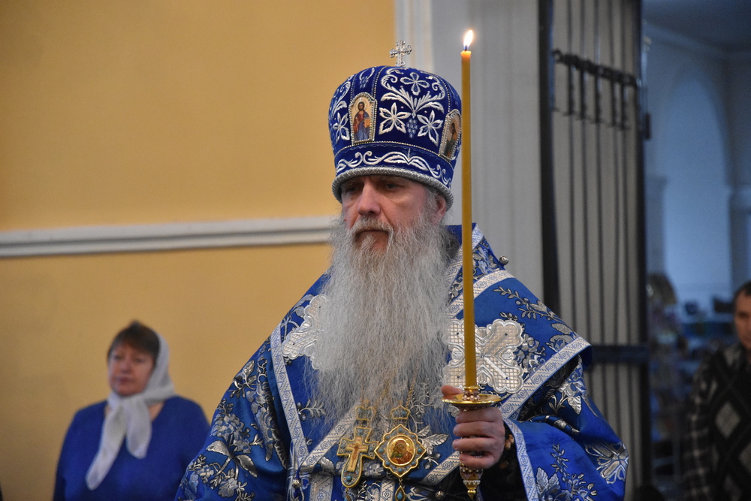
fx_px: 2504
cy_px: 250
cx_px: 376
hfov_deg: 17.1
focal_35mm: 120
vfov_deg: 11.4
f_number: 4
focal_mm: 80
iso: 5000
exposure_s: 1/125
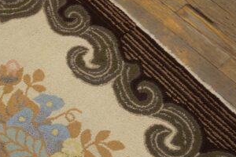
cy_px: 128
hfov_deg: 28.4
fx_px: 452
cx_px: 38
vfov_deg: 19.5
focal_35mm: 69
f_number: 4
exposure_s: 1/60
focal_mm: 23
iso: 500
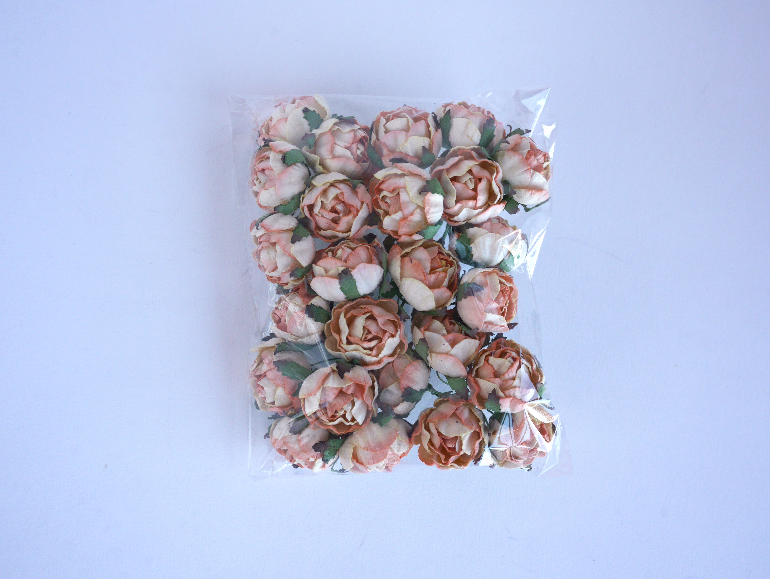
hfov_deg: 46.8
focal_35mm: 40
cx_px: 385
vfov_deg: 36.0
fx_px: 890
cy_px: 290
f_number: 5.6
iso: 400
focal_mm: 20
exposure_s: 1/100
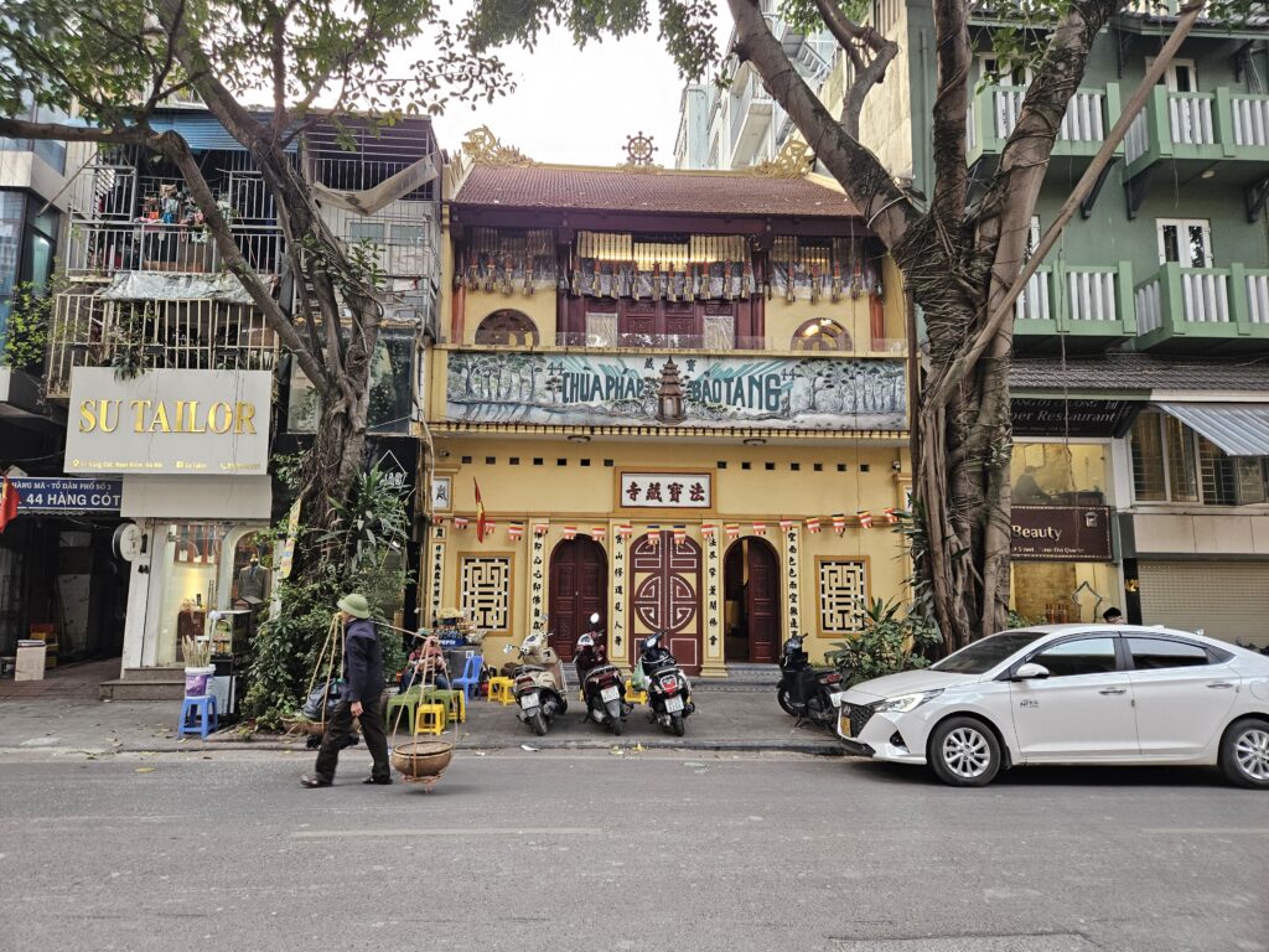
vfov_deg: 58.9
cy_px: 476
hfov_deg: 73.9
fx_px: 843
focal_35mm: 23
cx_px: 634
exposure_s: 1/100
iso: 250
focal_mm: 5.4
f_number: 1.8
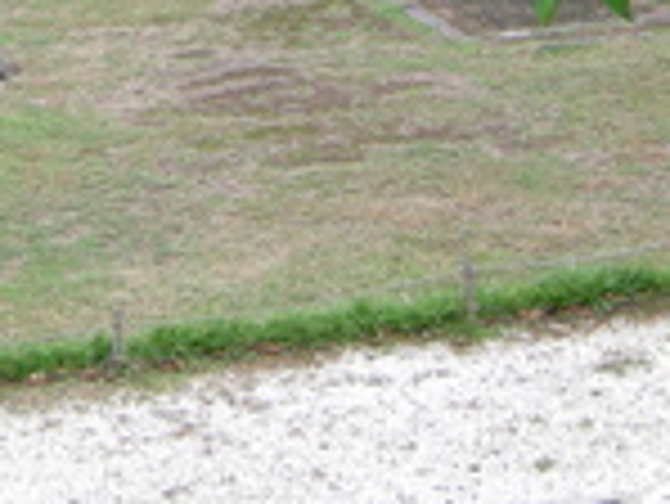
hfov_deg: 13.6
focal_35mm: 145
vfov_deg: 9.9
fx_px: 2809
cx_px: 198
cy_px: -306
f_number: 2.7
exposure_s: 1/36.7
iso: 100
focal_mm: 7.5
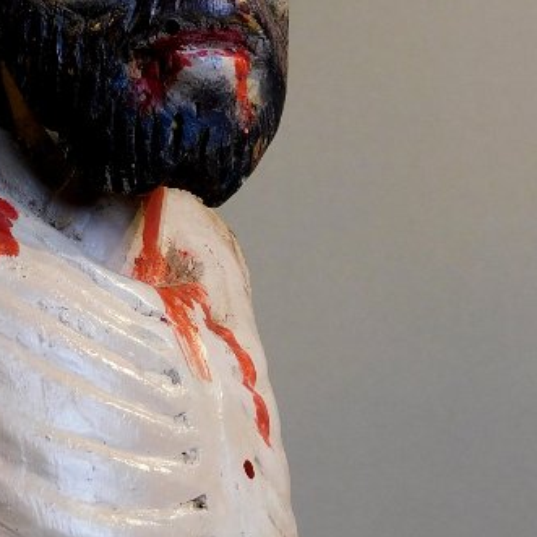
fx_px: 1351
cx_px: 60
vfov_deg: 22.5
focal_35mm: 77
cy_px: 295
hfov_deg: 22.0
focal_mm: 4.3
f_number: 3.3
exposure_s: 1/30
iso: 160
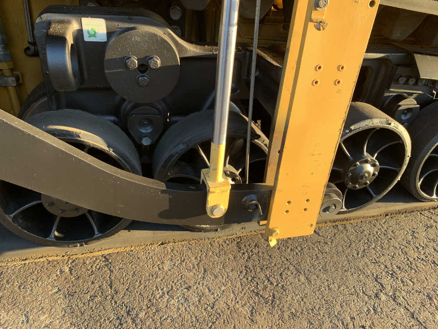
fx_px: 329
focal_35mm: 26
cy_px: 164
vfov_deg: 53.1
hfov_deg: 67.3
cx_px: 219
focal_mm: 4.25
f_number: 1.8
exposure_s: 1/121
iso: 40
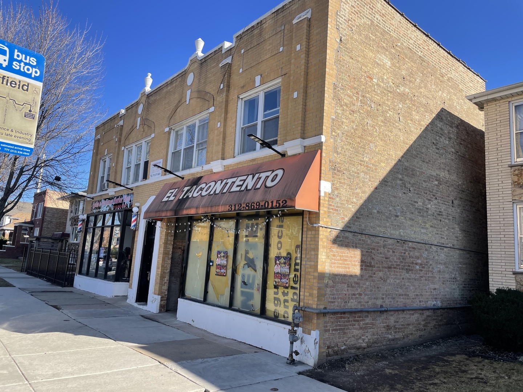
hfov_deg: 67.3
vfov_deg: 53.1
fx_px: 393
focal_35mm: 26
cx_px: 262
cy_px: 196
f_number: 1.6
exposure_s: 1/2174
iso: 32
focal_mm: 4.2
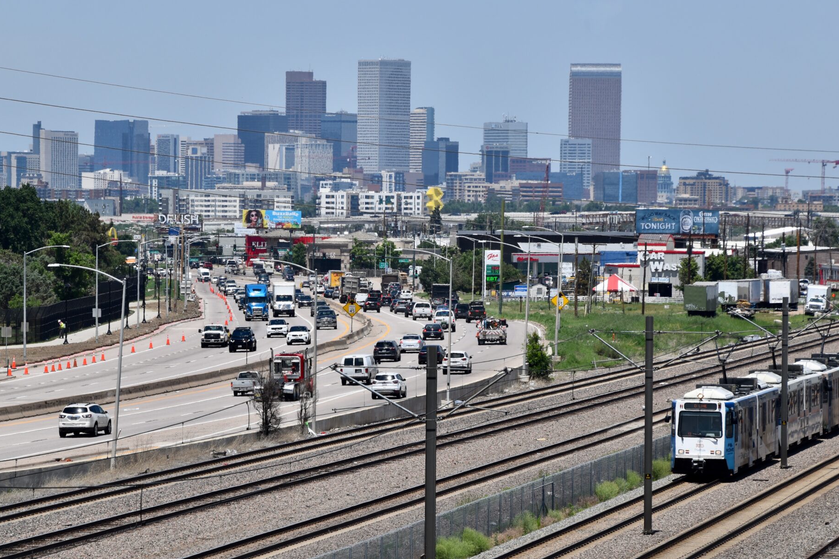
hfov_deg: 10.0
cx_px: 434
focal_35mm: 206
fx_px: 4801
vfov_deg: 6.7
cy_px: 289
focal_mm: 122
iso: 100
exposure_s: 1/400
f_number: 10
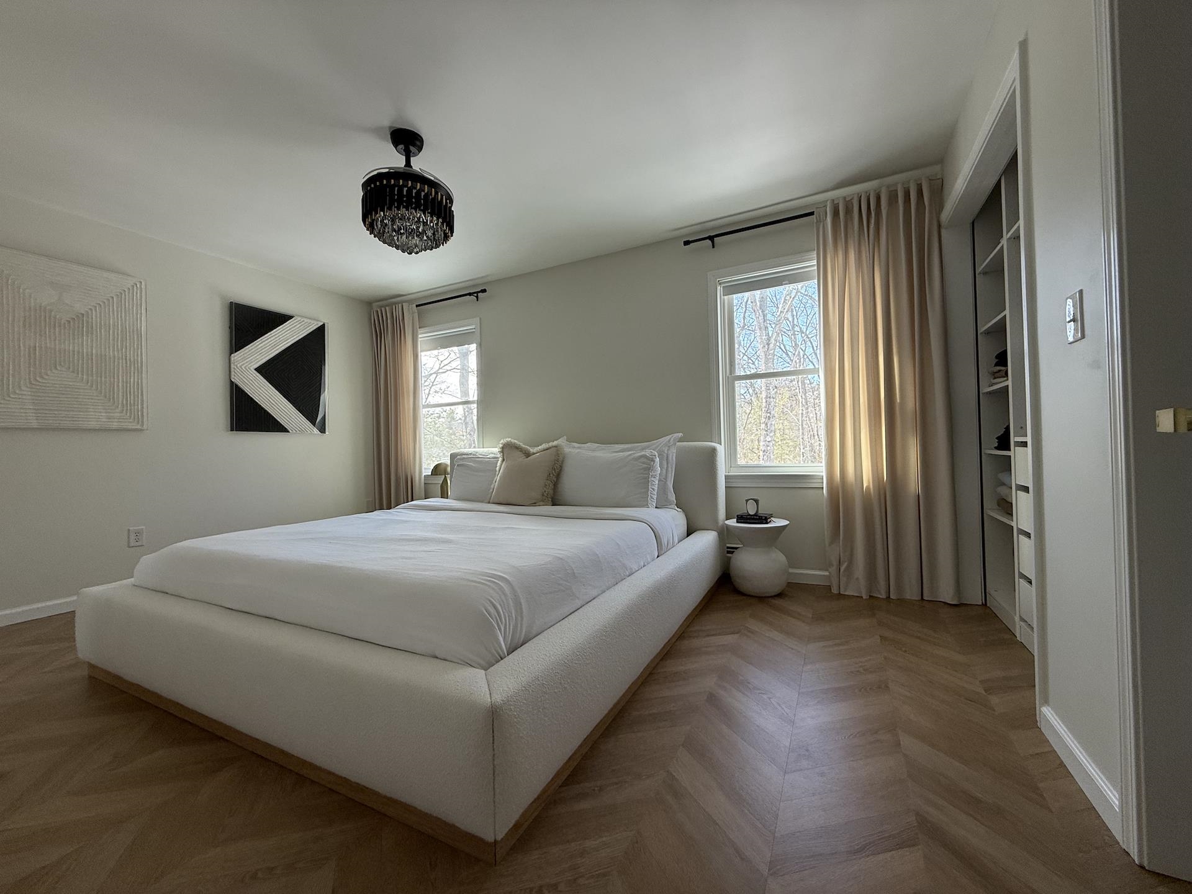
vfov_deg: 85.7
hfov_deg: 102.1
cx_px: 596
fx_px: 482
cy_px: 447
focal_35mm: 14
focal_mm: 2.22
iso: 80
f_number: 2.2
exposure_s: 1/102
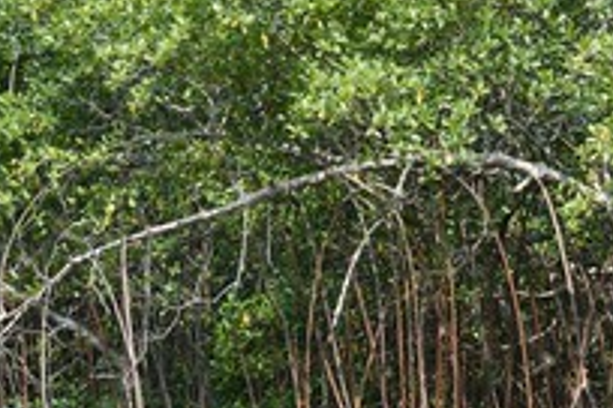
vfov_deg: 7.0
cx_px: 472
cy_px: 387
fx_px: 3337
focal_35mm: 196
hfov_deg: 10.5
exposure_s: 1/500
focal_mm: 95
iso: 400
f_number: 7.1
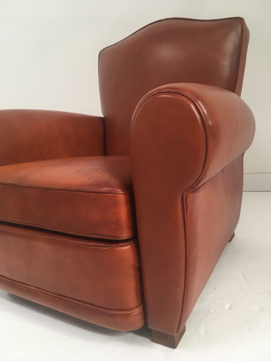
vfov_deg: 61.7
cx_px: 136
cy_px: 180
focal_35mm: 29
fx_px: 303
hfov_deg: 48.2
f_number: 2.2
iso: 50
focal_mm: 4.15
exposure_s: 1/33
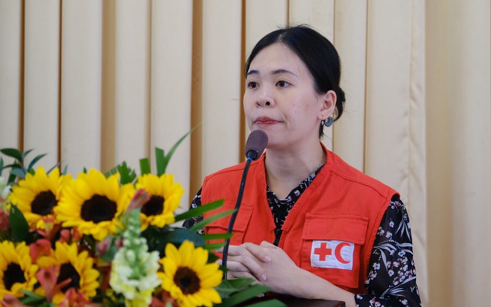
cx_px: 247
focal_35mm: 104
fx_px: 1392
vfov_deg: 12.6
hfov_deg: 20.0
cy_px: 143
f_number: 4
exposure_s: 1/125
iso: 4000
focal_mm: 67.5
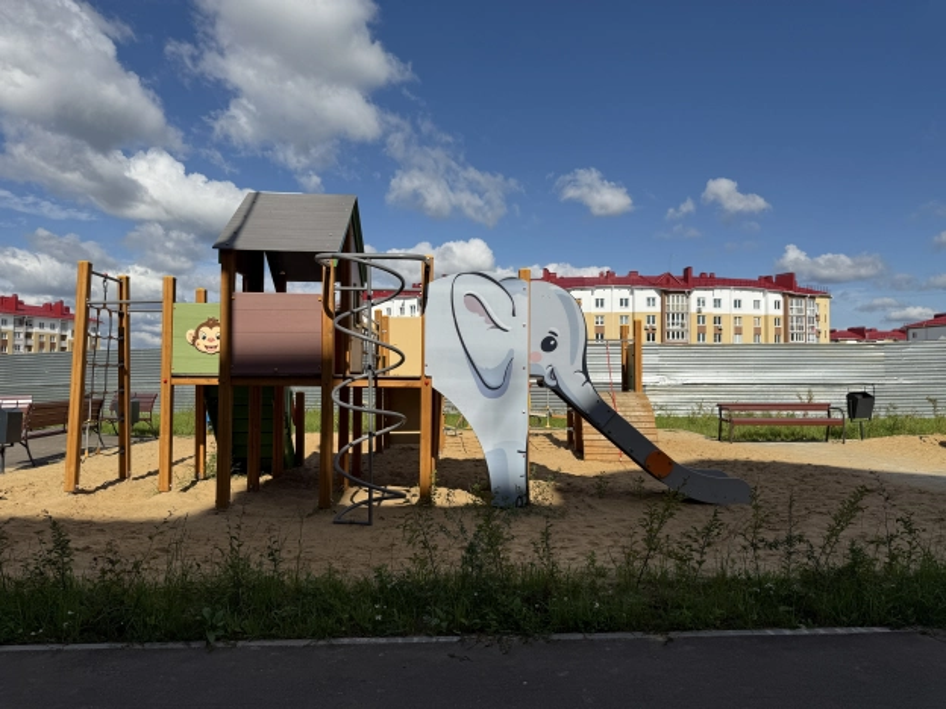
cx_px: 473
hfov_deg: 71.6
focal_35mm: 24
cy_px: 354
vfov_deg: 56.8
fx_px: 656
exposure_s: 1/9091
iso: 80
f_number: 1.78
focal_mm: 6.76
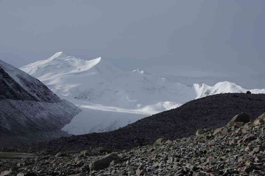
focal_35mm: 52
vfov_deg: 25.8
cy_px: 88
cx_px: 132
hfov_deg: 38.0
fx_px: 385
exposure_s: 1/125
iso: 100
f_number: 11
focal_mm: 34.9
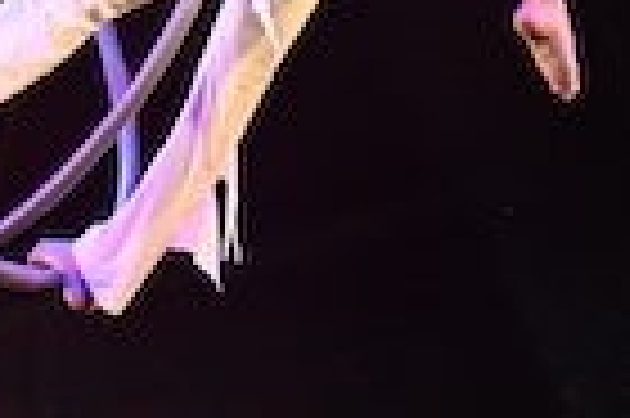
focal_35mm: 331
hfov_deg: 6.2
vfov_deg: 4.1
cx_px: 198
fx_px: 5786
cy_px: -355
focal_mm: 70
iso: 2500
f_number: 2.8
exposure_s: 1/800
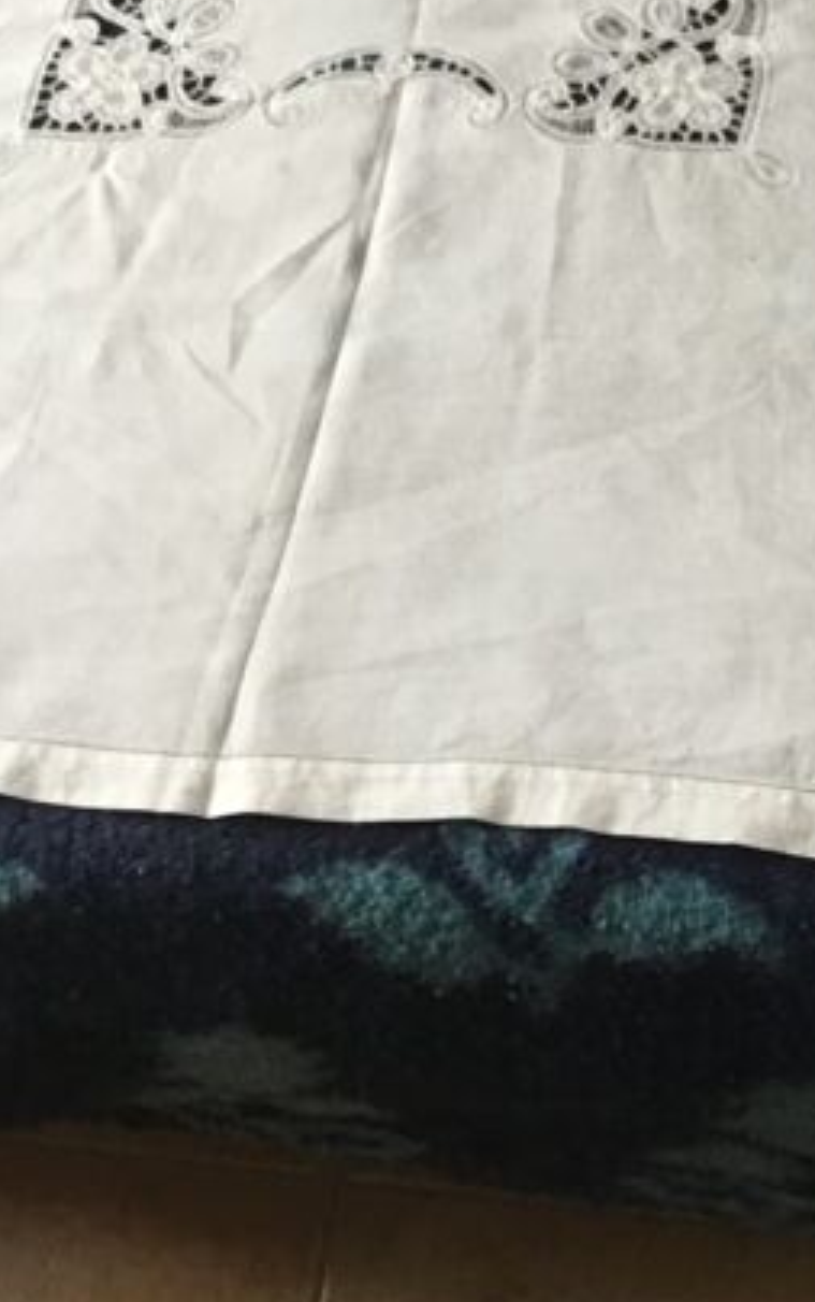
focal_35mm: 52
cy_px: 309
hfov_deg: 24.6
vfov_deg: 37.8
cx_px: 606
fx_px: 1845
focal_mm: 3.3
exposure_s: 1/33
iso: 100
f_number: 2.4
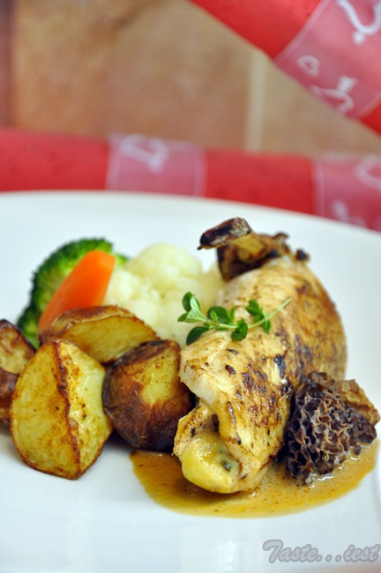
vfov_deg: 15.2
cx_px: 190
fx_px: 2148
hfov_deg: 10.1
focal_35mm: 135
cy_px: 286
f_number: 5.6
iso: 400
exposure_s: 1/40
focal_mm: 90
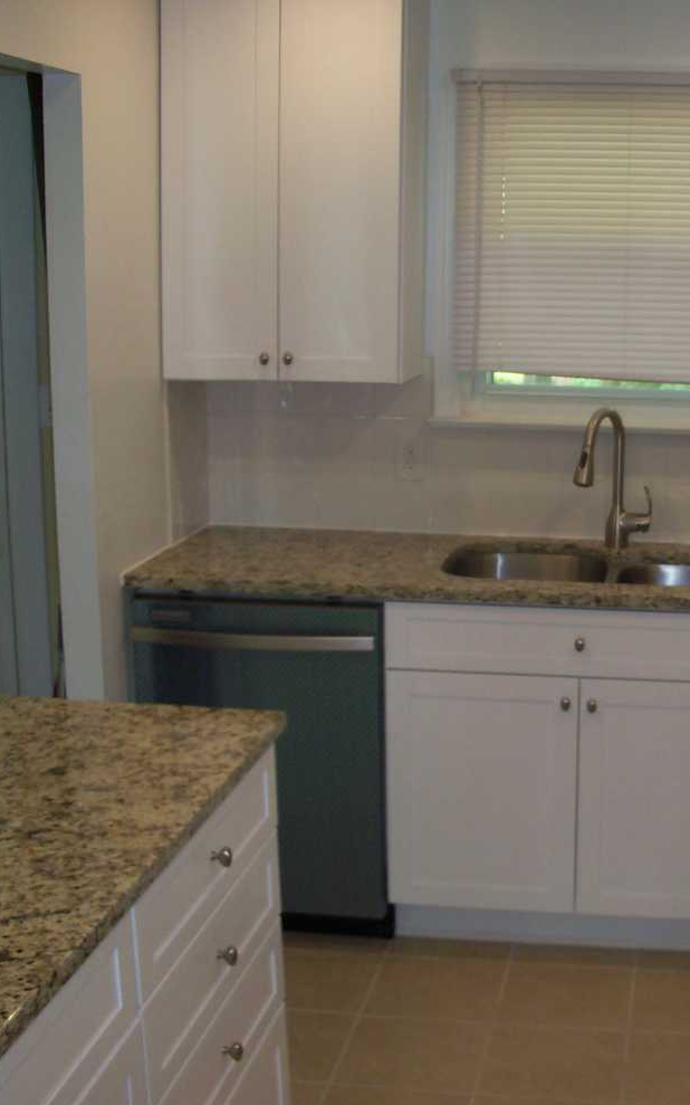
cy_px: 558
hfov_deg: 25.4
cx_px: 558
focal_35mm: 50
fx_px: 1505
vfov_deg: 40.3
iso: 100
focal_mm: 6.3
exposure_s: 1/30
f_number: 3
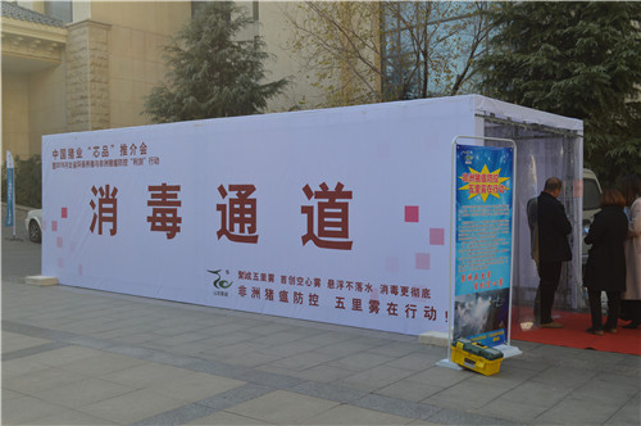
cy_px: 213
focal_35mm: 39
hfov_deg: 49.6
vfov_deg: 34.1
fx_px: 694
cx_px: 320
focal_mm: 26
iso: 110
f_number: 5.6
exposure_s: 1/125
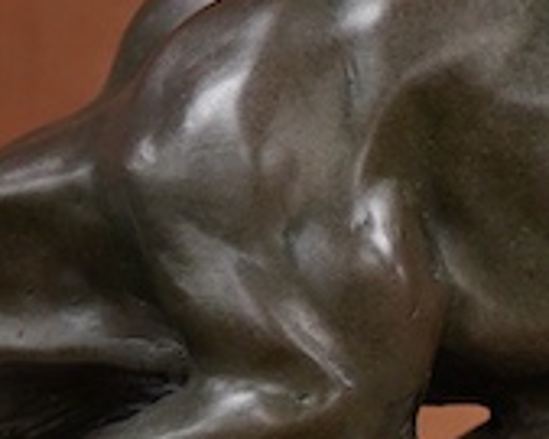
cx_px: 906
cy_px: 478
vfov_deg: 6.8
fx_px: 3654
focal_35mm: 225
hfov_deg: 8.3
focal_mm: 30
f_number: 6.3
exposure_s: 1/125
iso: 800
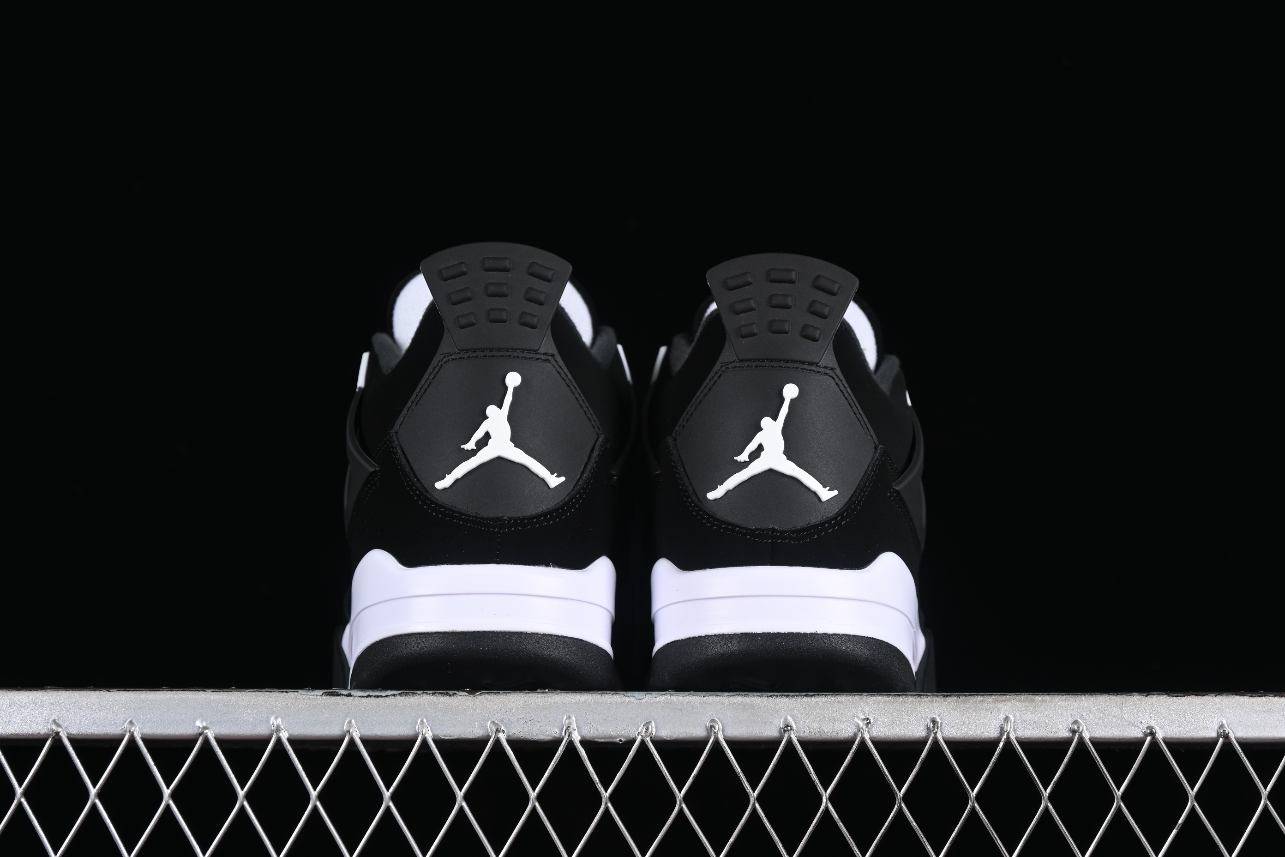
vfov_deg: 18.2
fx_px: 2677
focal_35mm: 75
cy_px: 428
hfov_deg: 27.0
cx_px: 642
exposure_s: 1/50
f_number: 6.3
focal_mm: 50
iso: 160
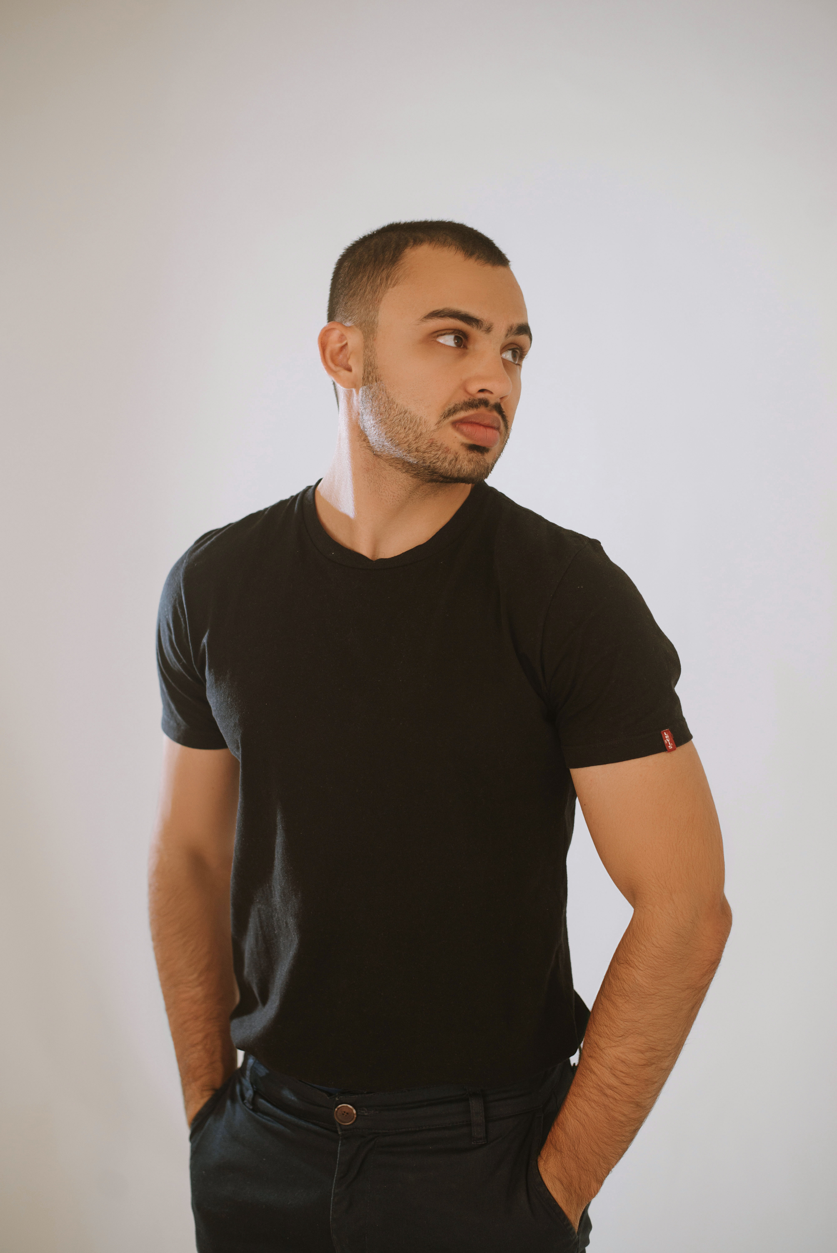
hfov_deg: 27.0
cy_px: 626
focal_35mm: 50
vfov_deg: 39.6
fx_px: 1742
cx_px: 418
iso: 250
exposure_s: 1/200
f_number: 2.5
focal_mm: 50
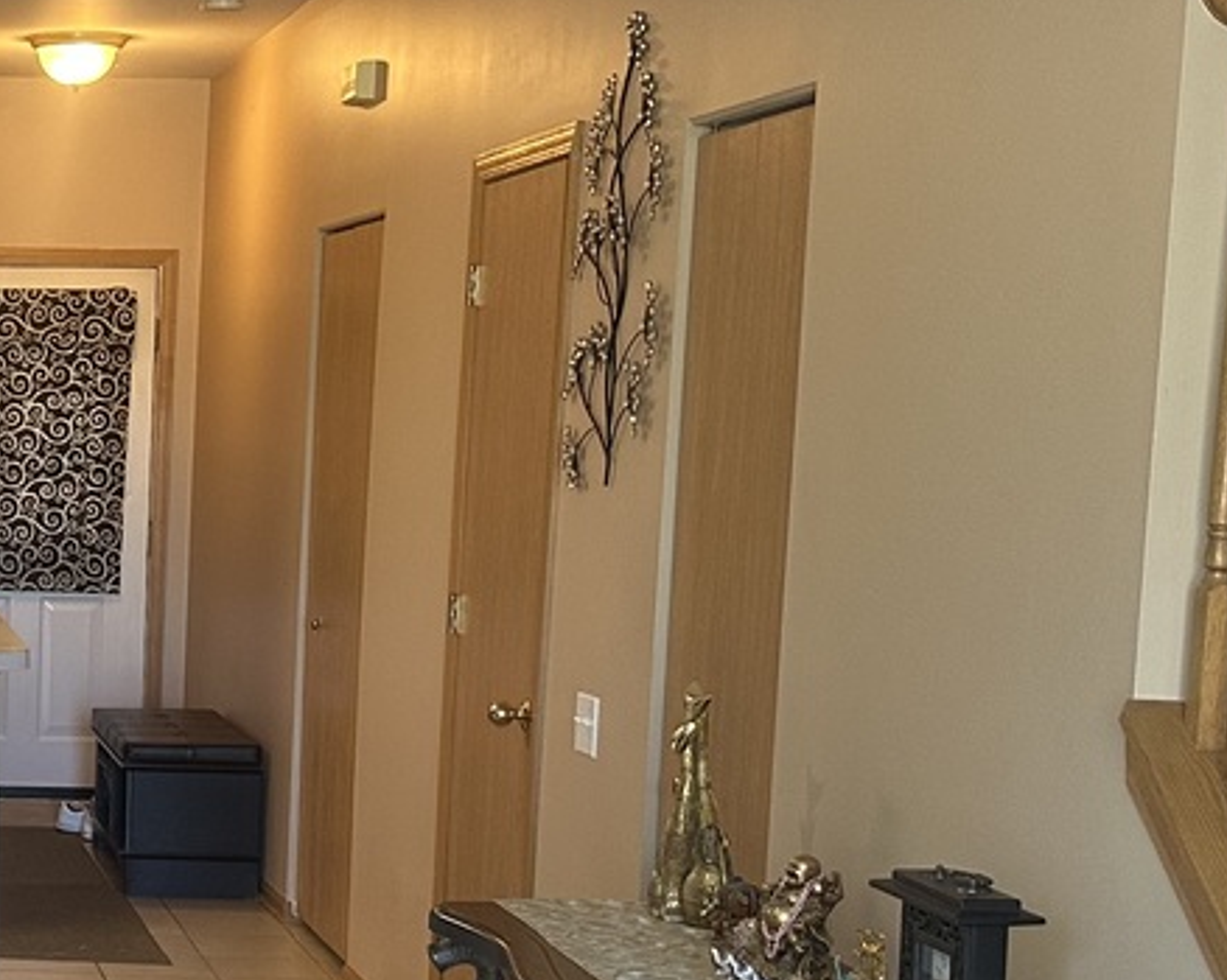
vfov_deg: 19.9
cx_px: -350
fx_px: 2795
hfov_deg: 22.3
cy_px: 619
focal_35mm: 77
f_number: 1.78
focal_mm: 6.86
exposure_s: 1/60
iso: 200
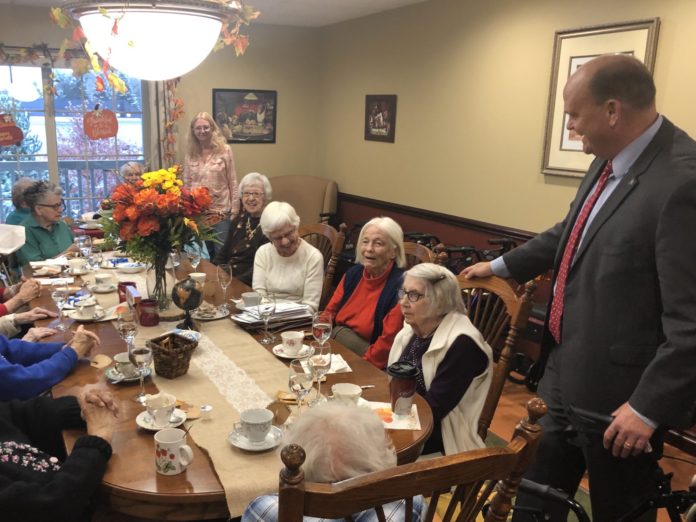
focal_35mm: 33
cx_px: 290
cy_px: 297
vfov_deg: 42.8
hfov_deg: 55.1
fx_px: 664
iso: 50
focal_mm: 3.99
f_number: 1.8
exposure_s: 1/15
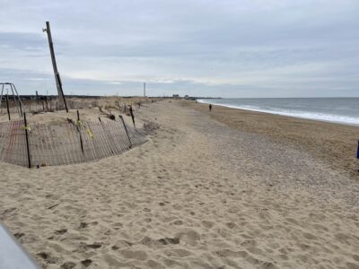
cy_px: 134
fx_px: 259
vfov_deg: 54.9
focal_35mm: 25
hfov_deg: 69.4
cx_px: 180
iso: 32
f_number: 1.6
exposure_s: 1/3663
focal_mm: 5.1
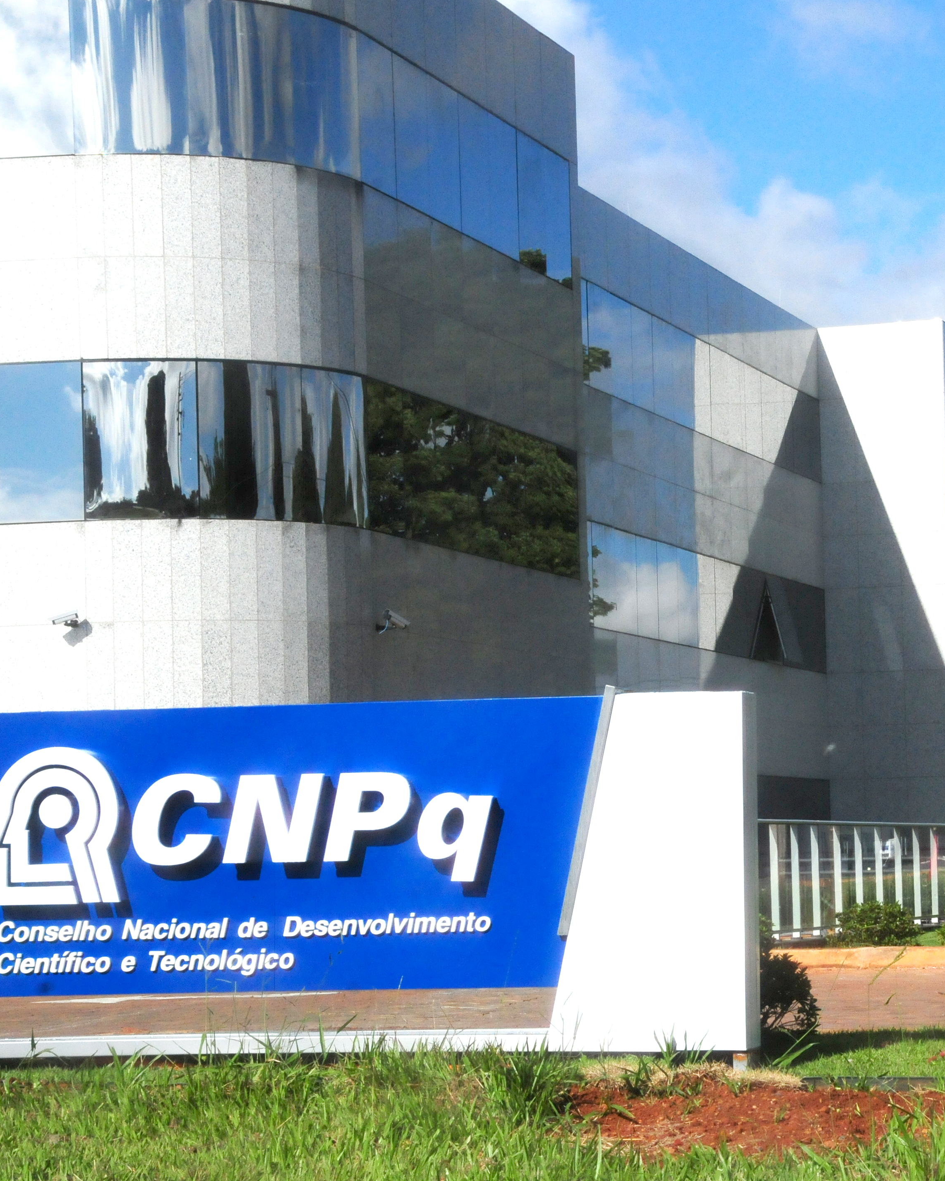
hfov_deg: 14.4
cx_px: 763
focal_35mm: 106
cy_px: 590
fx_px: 3706
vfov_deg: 18.1
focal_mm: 50
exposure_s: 1/1250
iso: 1000
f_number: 18
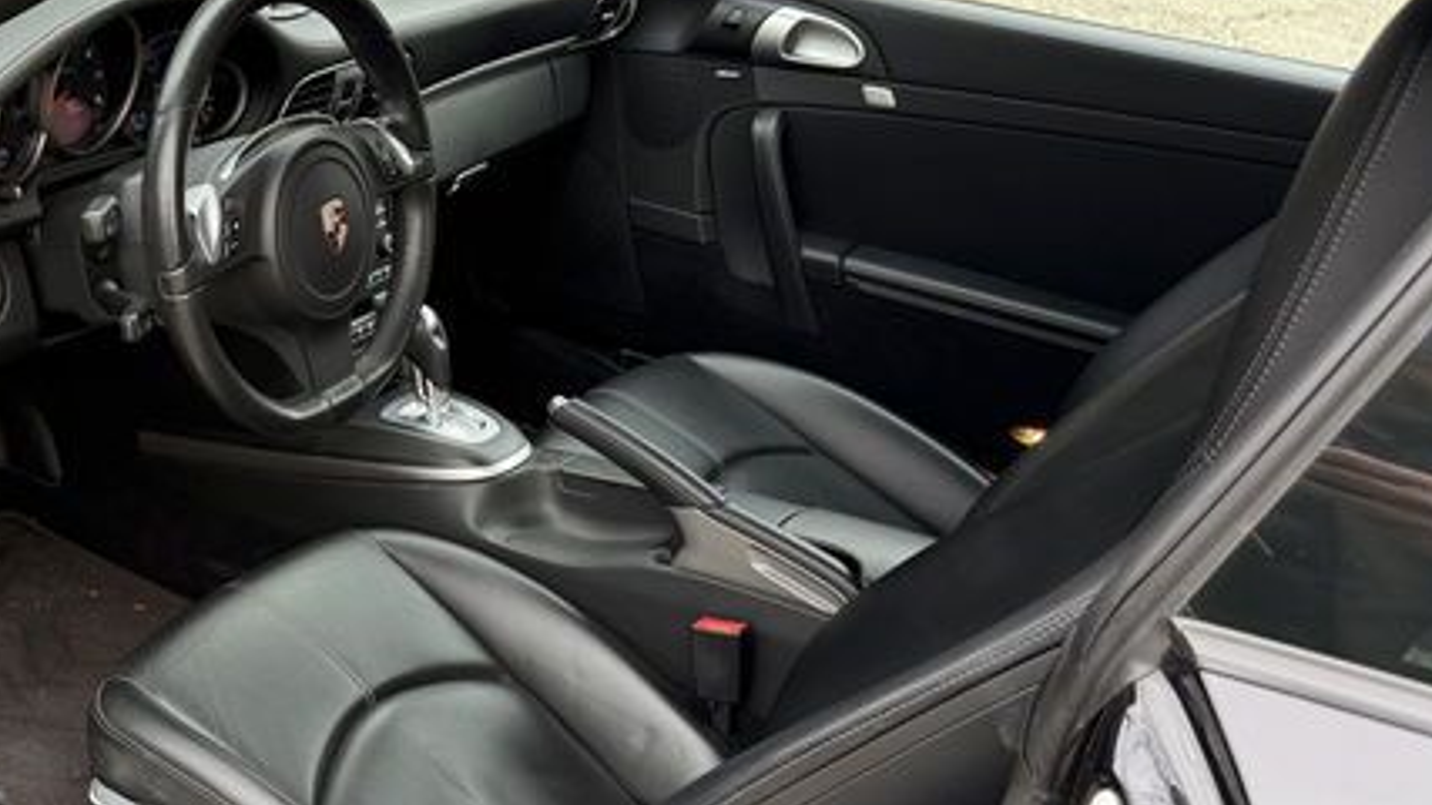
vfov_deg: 25.2
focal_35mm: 47
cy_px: 594
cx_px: 241
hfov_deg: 41.4
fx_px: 1784
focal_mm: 6.76
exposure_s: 1/191
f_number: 1.78
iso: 125
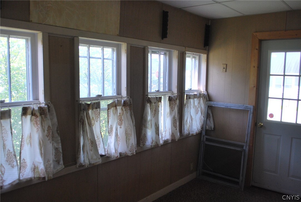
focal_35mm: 30
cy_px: 101
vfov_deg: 43.7
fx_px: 251
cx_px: 150
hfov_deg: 61.9
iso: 200
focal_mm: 20
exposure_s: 1/80
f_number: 4.5
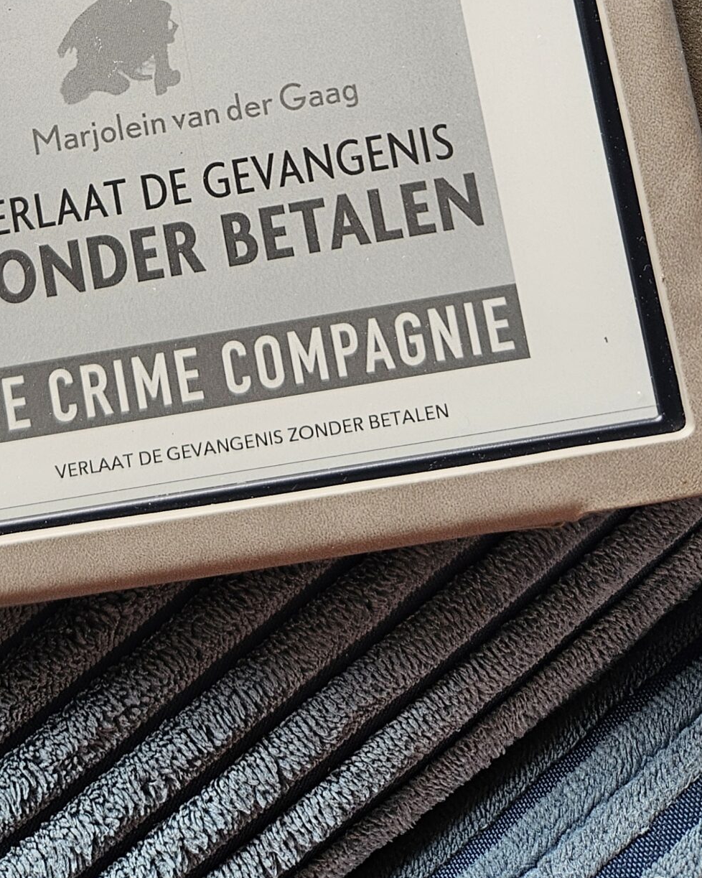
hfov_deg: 31.5
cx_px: 182
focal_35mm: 47
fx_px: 1221
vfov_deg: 35.4
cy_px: -19
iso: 100
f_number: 1.8
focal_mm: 5.4
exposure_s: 1/100
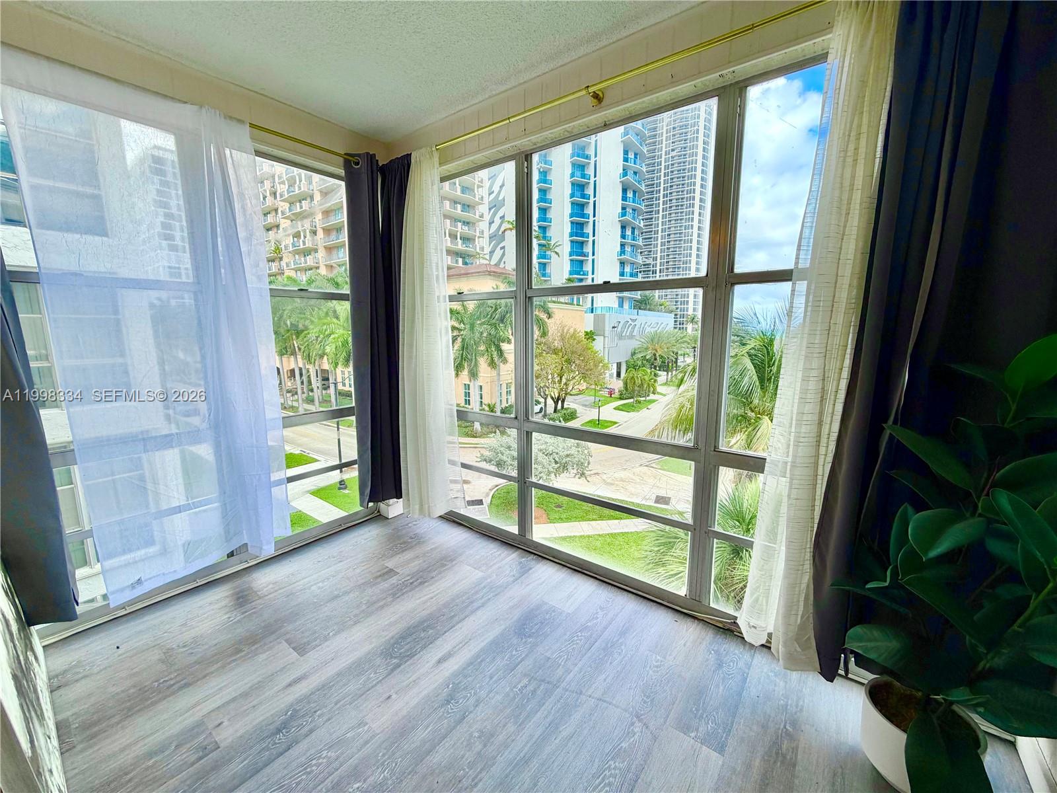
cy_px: 396
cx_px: 528
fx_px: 427
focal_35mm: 14
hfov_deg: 102.1
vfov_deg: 85.7
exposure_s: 1/398
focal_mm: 2.22
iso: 50
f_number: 2.2
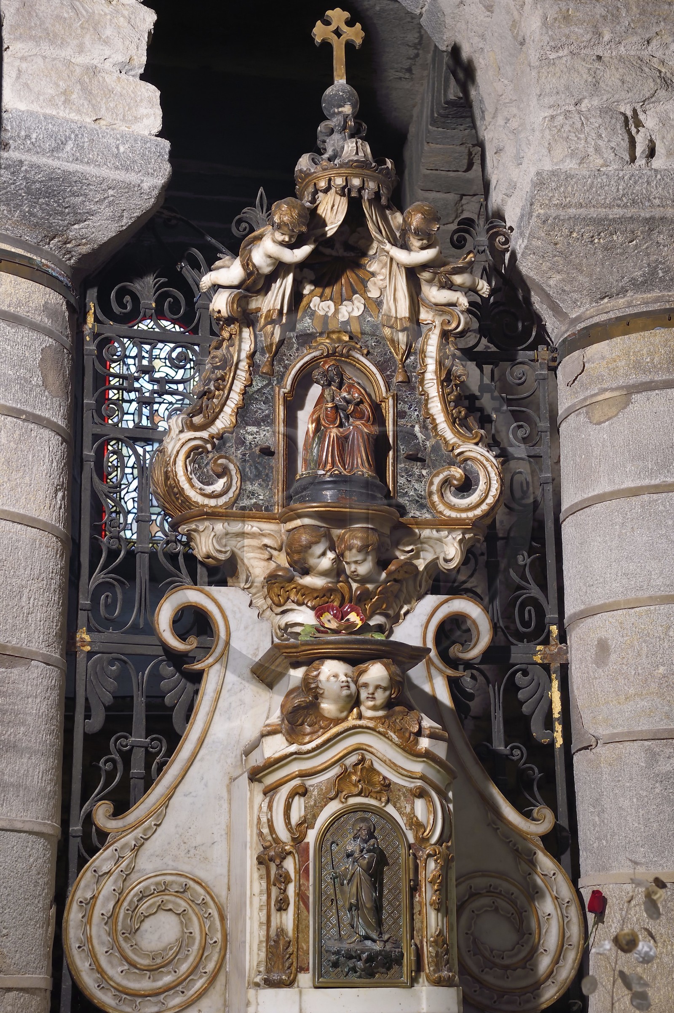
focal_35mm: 70
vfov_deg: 28.9
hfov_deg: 19.4
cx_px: 337
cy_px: 506
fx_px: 1969
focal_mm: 70
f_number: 9
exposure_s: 1/20
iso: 1600
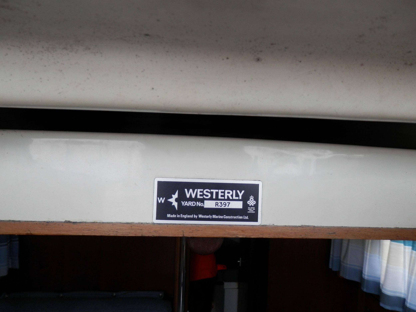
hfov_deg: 69.4
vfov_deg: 54.9
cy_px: 156
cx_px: 208
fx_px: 300
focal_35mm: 25
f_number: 3
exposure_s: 1/60
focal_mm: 4.5
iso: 80
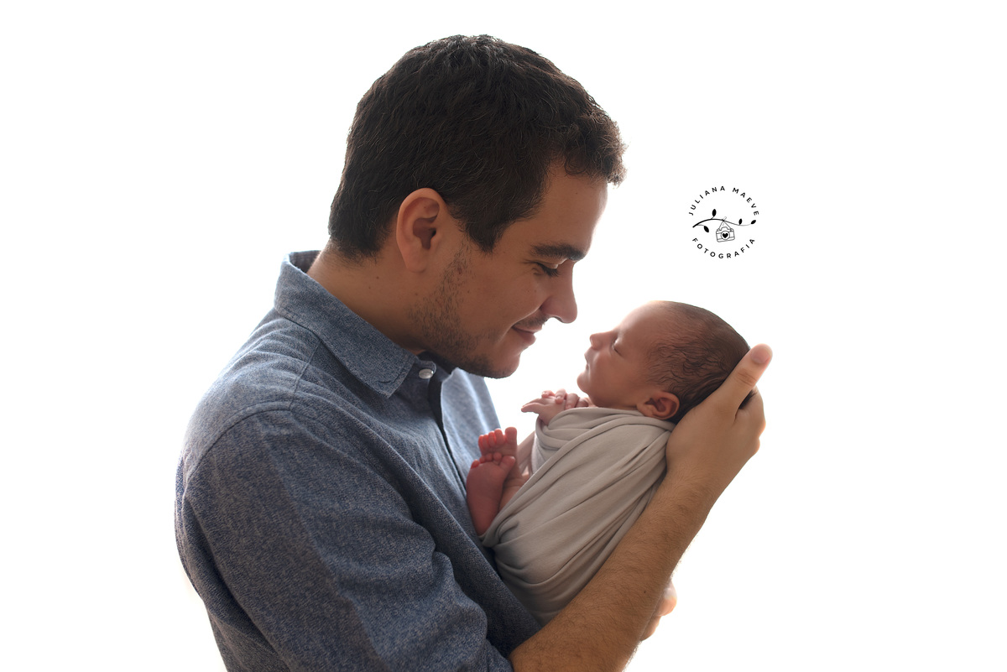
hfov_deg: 54.4
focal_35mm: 35
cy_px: 336
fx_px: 979
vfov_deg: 37.9
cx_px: 504
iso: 100
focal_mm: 35
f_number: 3.5
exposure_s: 1/160
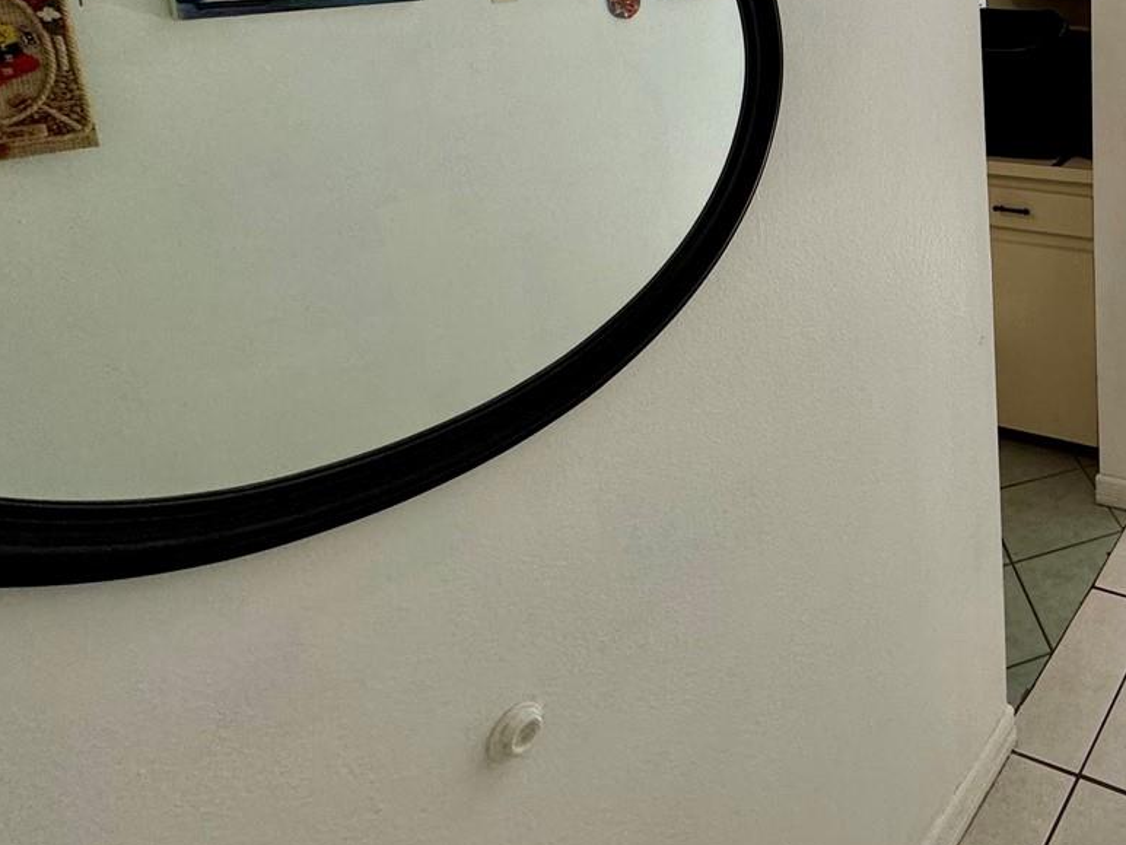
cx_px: 1106
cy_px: 83
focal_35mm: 29
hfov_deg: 50.8
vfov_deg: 43.9
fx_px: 943
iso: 160
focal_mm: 2.22
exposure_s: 1/120
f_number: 2.2
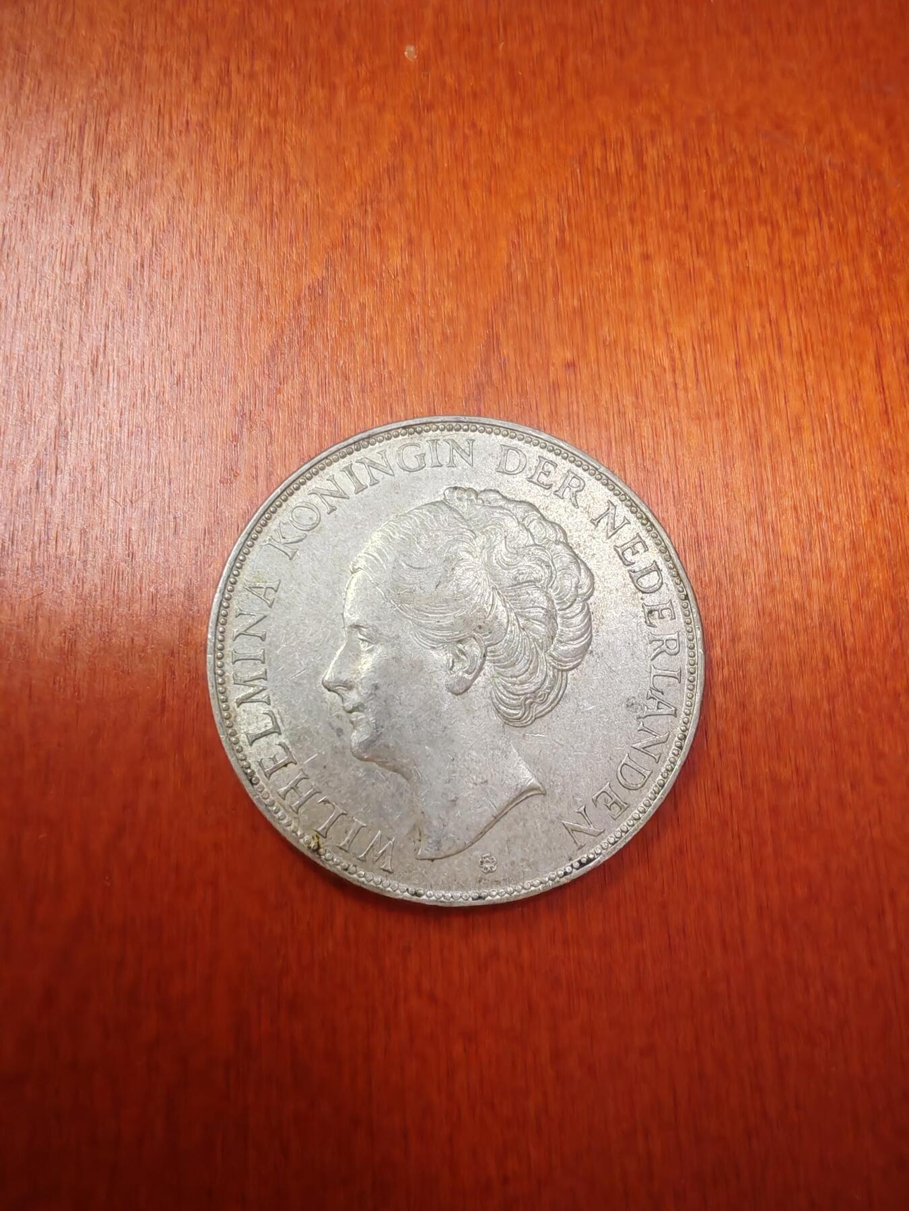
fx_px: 910
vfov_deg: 67.3
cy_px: 606
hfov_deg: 53.1
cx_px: 454
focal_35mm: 26
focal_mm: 1.96
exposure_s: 1/50
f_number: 2.2
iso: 125
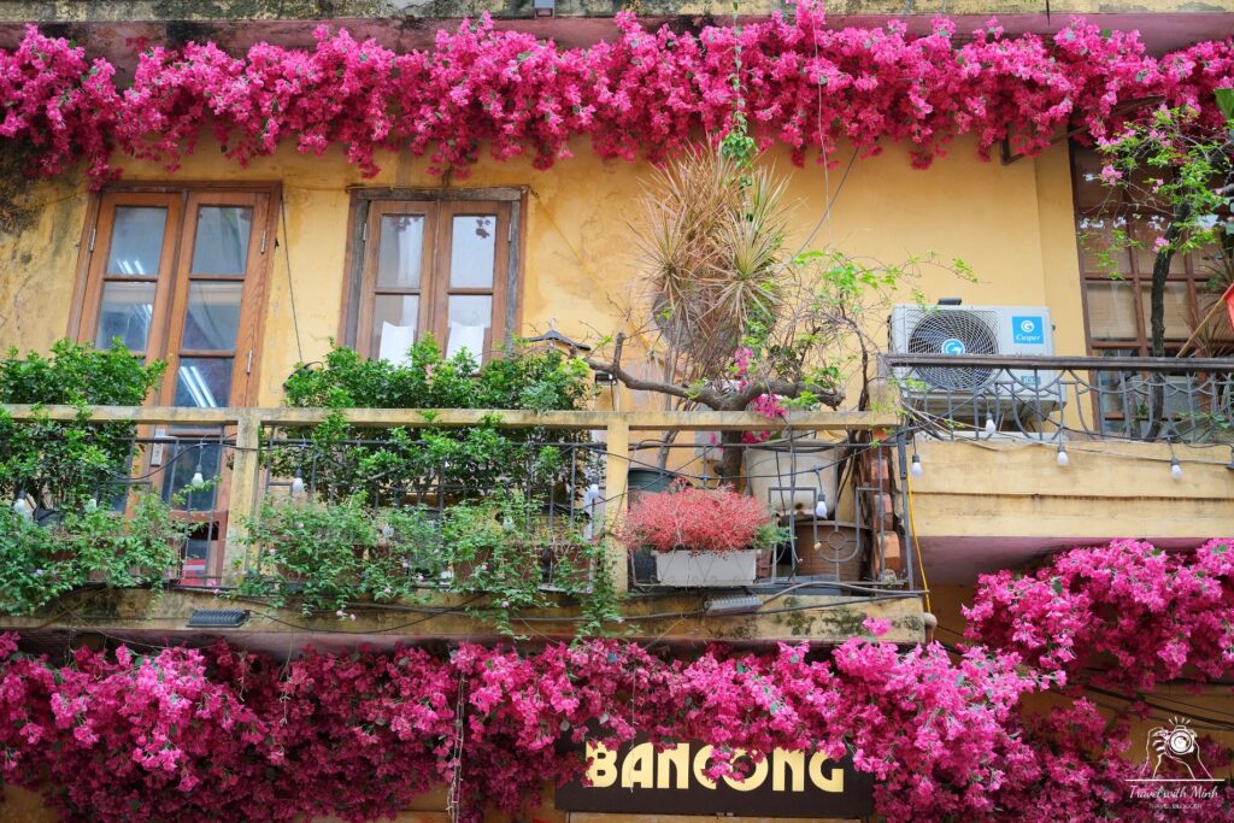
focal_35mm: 50
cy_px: 412
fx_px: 1714
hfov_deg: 39.6
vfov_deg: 27.0
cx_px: 617
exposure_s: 1/3200
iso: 800
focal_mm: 33
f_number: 1.8
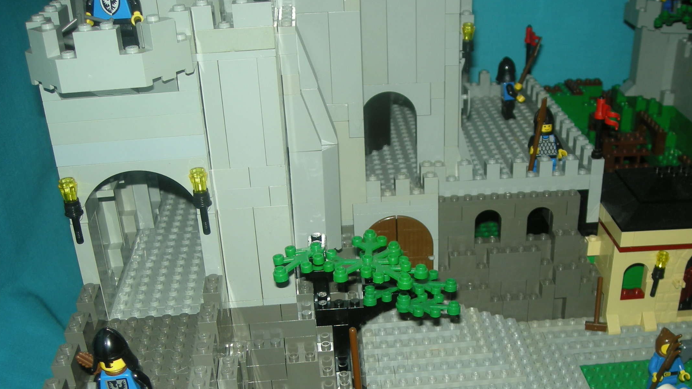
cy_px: 307
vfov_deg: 25.6
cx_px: 413
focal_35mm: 46
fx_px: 844
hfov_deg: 44.4
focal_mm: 5.7
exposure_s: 1/60
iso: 50
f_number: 2.8
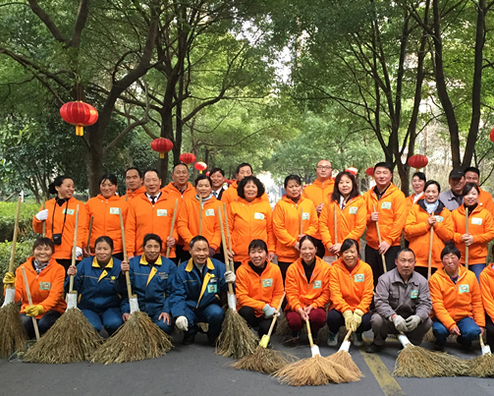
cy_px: 240
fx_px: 658
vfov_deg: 33.3
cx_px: 324
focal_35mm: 45
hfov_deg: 40.7
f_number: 2.2
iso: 50
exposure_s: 1/30
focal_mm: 4.15
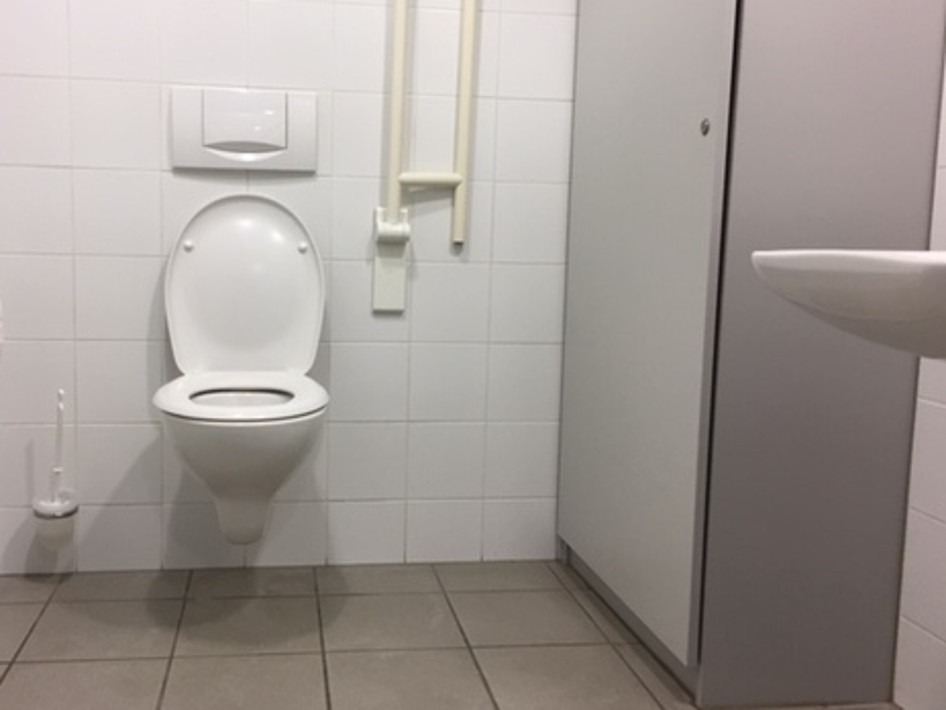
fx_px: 956
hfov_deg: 52.3
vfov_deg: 40.7
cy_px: 341
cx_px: 387
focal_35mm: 35
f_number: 2.2
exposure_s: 1/33
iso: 40
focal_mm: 4.15
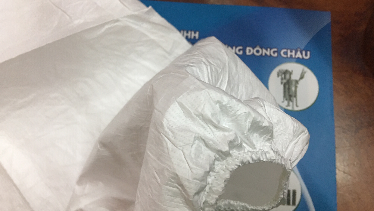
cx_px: 188
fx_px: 317
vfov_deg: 36.6
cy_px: 93
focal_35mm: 32
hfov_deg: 61.0
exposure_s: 1/17
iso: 100
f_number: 2.2
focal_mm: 4.15
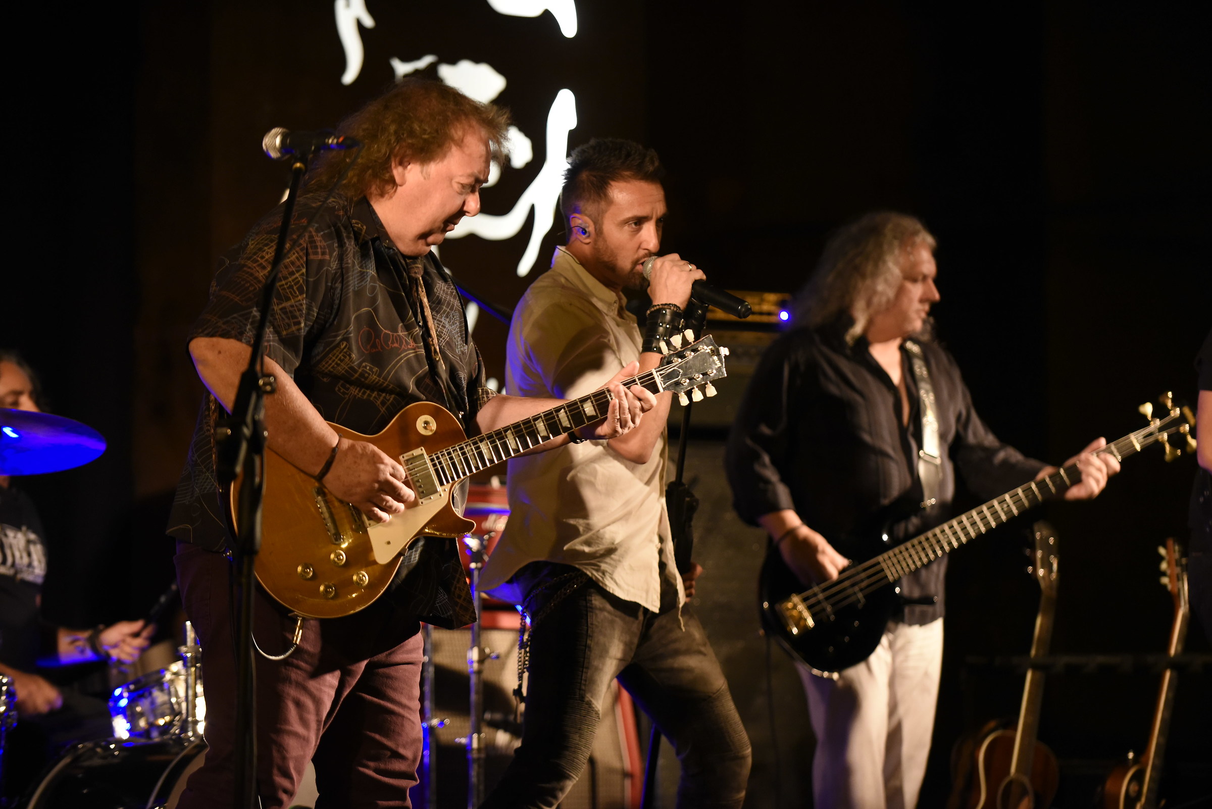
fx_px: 4546
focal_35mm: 135
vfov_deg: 10.2
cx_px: 606
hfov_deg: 15.2
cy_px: 404
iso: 3200
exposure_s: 1/200
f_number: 2.8
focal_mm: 135
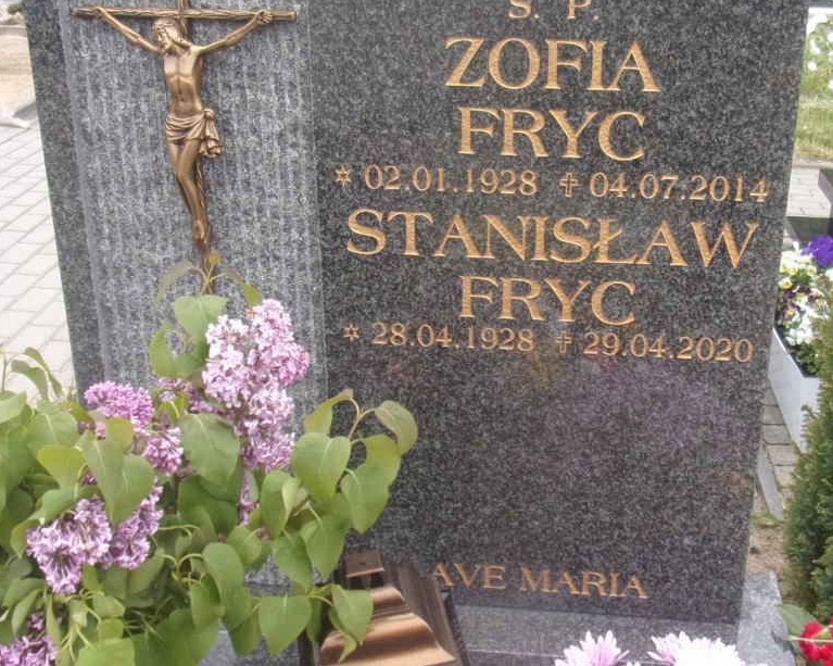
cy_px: 315
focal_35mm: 44
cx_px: 505
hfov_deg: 41.8
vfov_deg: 34.1
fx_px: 1084
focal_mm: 4.3
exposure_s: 1/280
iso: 80
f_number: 3.3
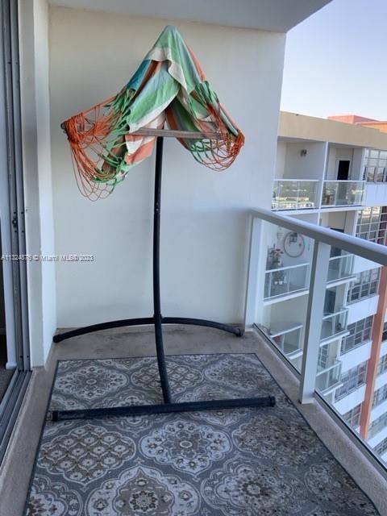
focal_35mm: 29
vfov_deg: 61.7
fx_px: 432
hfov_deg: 48.2
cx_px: 194
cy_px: 258
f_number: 1.8
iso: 16
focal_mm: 3
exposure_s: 1/280
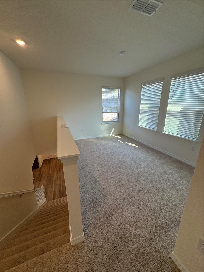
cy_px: 136
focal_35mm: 14
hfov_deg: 85.7
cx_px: 102
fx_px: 110
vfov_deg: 102.1
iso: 80
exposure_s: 1/125
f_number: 2.2
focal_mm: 2.22
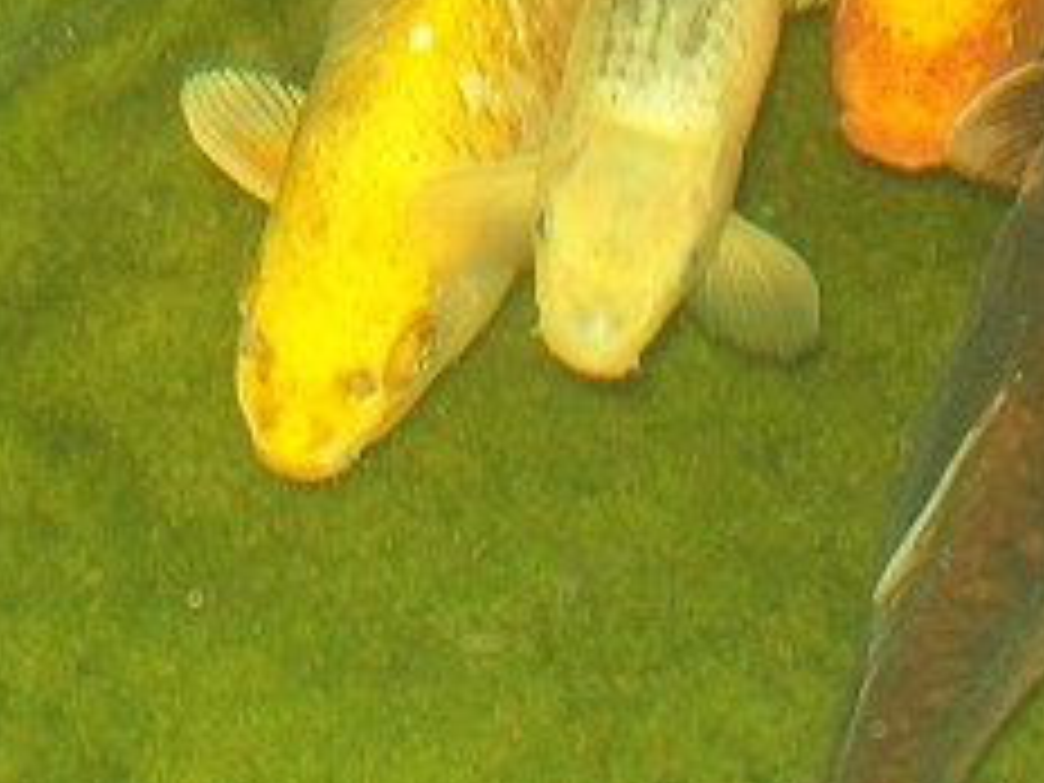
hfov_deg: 19.9
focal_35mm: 93
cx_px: 1224
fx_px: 2805
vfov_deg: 15.9
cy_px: 387
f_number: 2.7
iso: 160
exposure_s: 1/60
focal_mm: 6
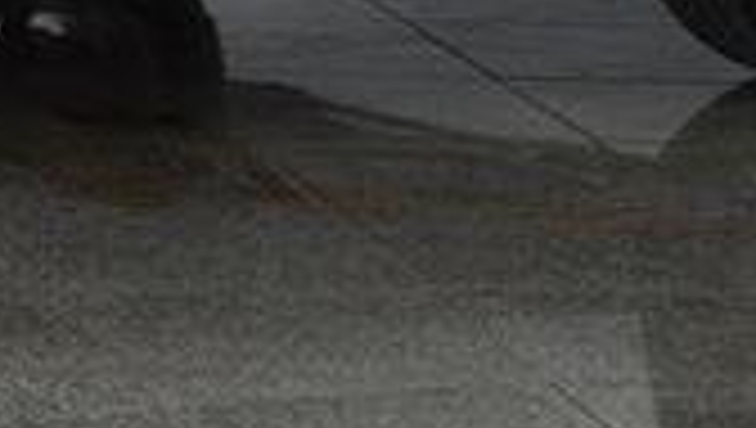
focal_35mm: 306
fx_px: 6142
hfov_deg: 6.9
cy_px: -529
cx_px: -608
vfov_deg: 3.9
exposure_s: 1/160
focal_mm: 32
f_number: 4
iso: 125
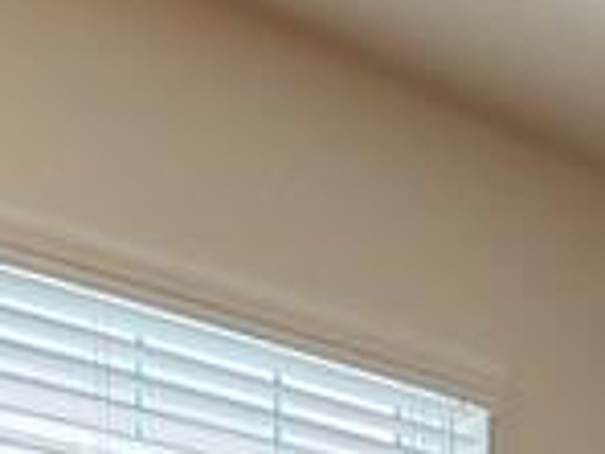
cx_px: 752
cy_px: 1018
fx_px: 3146
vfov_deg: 7.8
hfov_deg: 10.8
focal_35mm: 180
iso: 64
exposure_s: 1/60
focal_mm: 4.3
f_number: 2.4
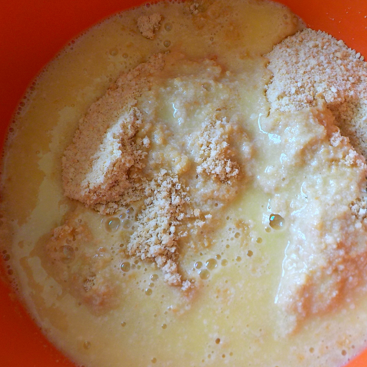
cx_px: 217
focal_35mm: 36
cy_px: 186
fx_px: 432
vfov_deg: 46.0
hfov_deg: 45.8
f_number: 3.3
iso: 125
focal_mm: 4.1
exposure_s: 1/100
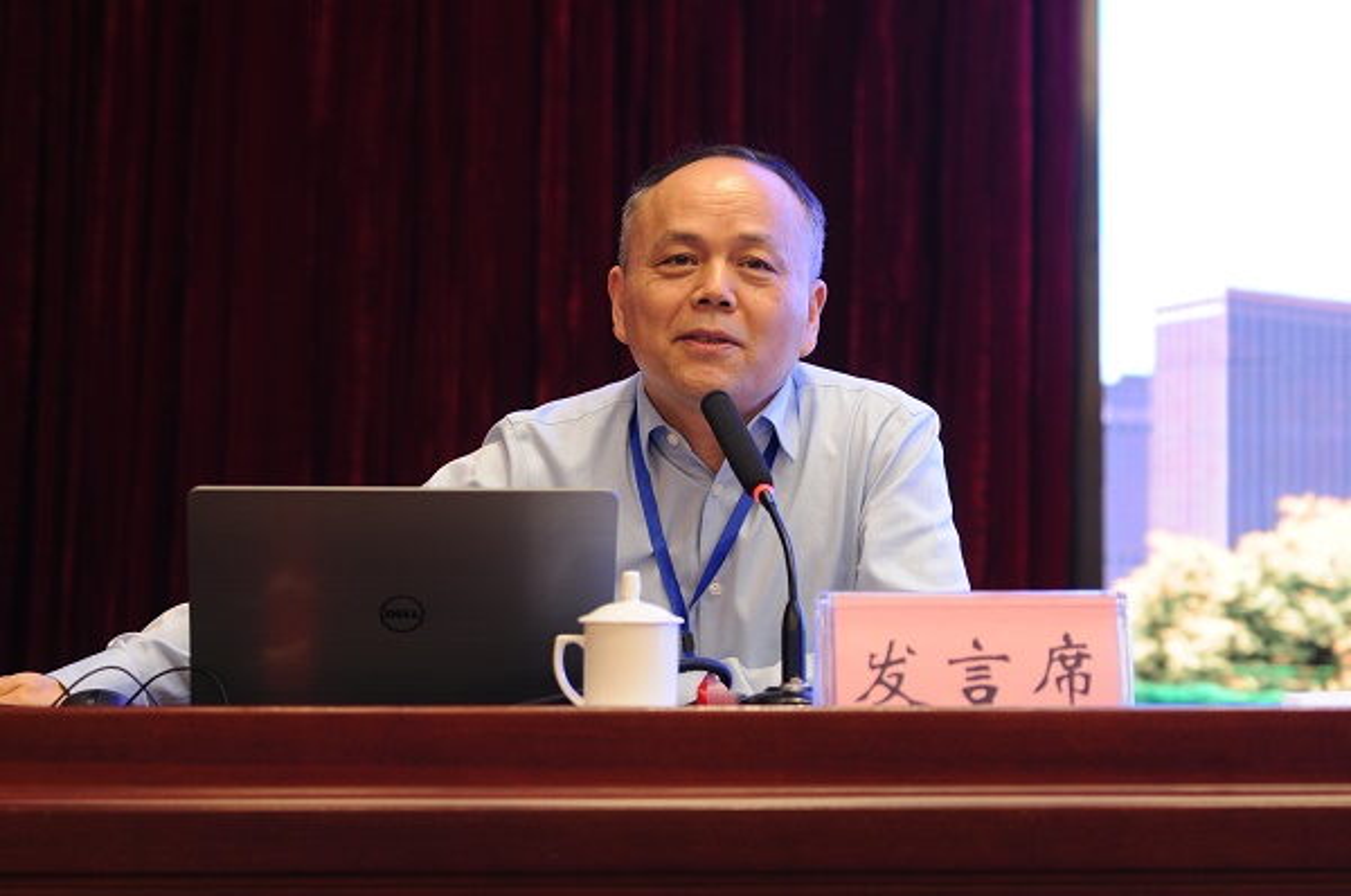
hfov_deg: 19.5
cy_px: 448
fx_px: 3934
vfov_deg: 13.0
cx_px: 676
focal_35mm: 105
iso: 400
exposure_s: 1/50
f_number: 2.8
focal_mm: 70
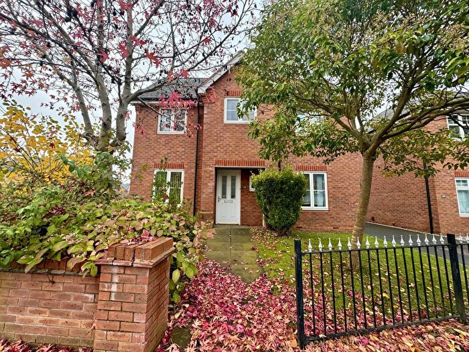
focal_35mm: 14
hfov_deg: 102.1
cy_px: 176
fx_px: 190
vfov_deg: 85.7
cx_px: 234
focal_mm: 2.22
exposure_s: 1/99
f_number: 2.2
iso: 64
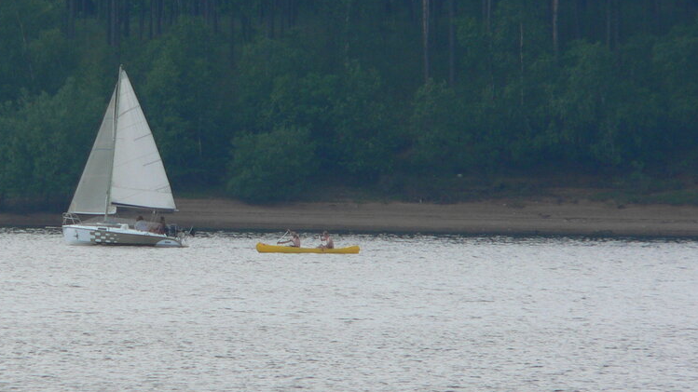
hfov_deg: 2.9
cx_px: 202
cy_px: 213
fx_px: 13953
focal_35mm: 754
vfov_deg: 1.6
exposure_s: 1/500
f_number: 4
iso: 80
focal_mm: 72
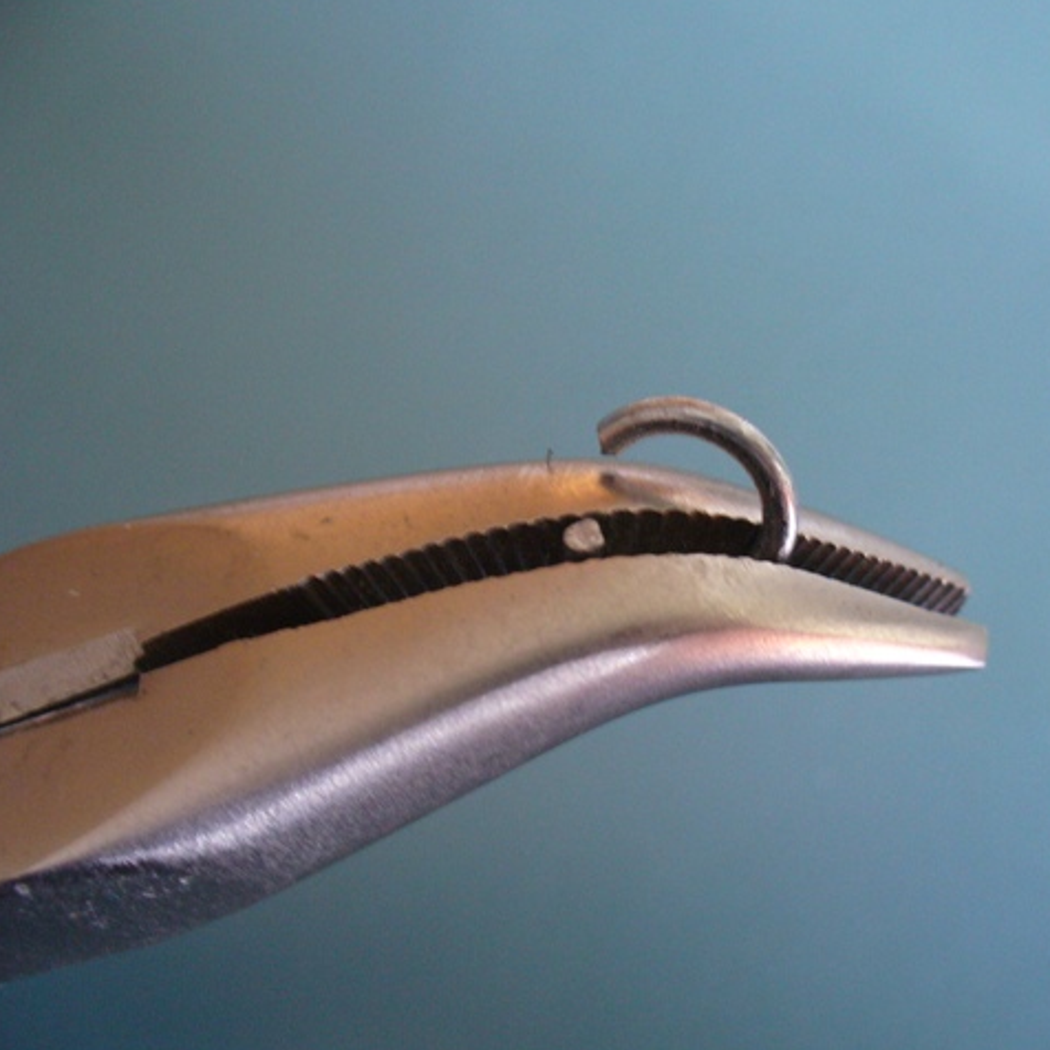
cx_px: 651
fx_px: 1510
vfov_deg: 38.3
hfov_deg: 38.1
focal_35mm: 44
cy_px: 523
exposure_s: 1/15
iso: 200
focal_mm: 6.1
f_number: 2.8
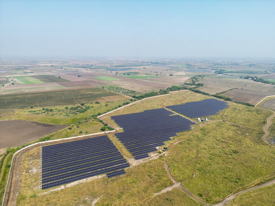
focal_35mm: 24
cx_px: 138
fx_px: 191
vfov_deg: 56.8
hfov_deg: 71.6
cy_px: 103
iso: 110
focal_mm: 6.72
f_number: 1.7
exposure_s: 1/2000
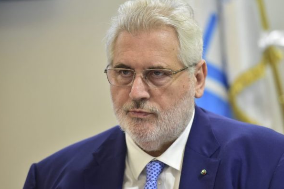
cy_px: 79
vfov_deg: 5.9
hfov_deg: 8.8
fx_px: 1845
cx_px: 160
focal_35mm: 234
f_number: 3.5
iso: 4000
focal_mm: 200
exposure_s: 1/400
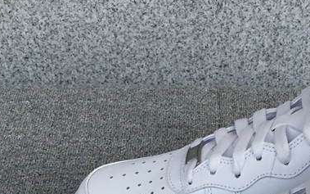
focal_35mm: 78
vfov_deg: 15.8
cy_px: 260
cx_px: 304
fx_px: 659
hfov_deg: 25.3
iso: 25
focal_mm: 3.3
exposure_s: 1/627
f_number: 2.4
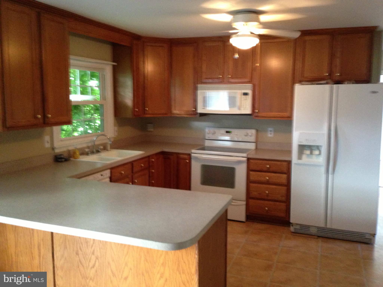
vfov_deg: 42.9
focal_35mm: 33
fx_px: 365
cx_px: 192
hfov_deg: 55.4
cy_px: 144
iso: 400
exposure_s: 1/15
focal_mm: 4.13
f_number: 2.4
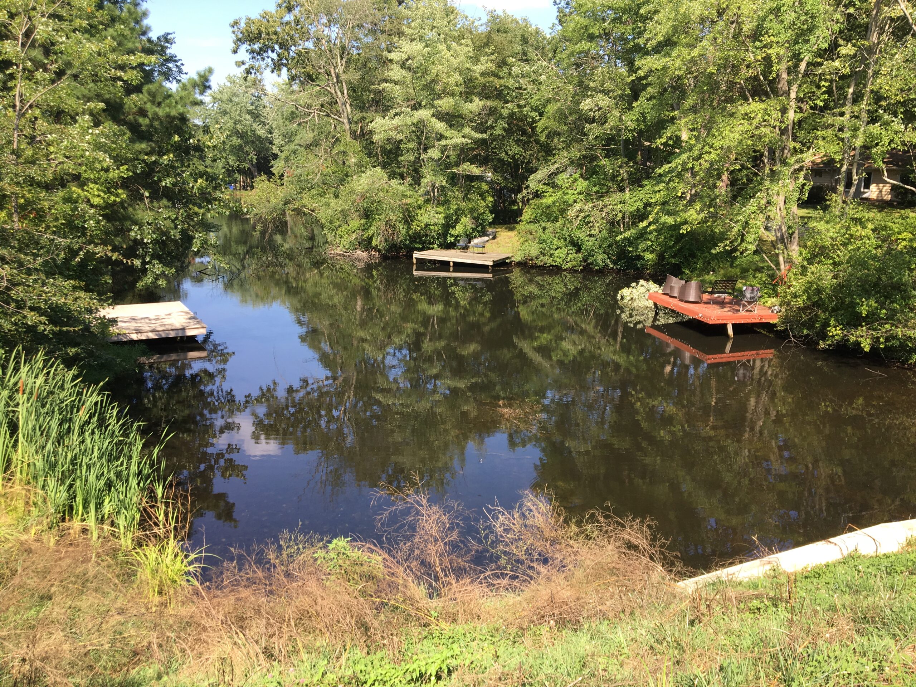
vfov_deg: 48.2
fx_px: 767
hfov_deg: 61.7
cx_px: 458
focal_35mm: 29
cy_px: 344
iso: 25
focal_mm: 4.15
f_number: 2.2
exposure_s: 1/496
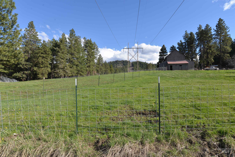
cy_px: 78
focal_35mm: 18
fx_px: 118
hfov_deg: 90.0
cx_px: 118
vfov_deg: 67.4
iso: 100
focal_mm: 18
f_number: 9
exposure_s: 1/200
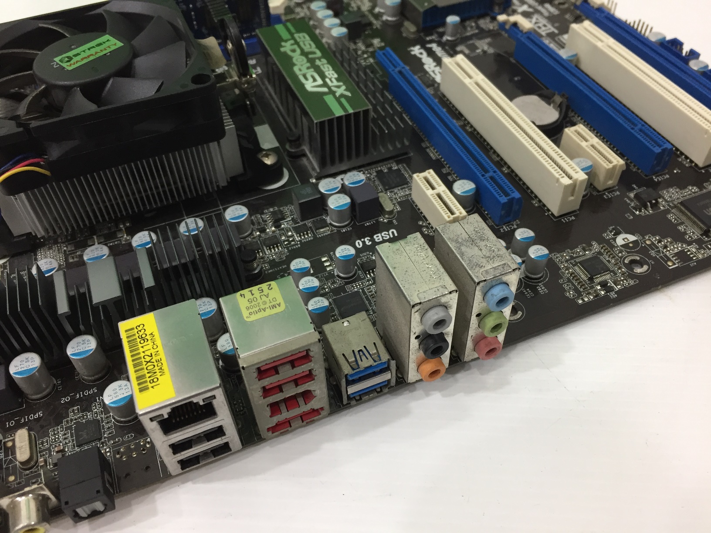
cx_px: 356
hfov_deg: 61.7
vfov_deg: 48.2
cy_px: 266
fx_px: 596
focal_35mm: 29
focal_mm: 4.15
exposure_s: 1/33
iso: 125
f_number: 2.2
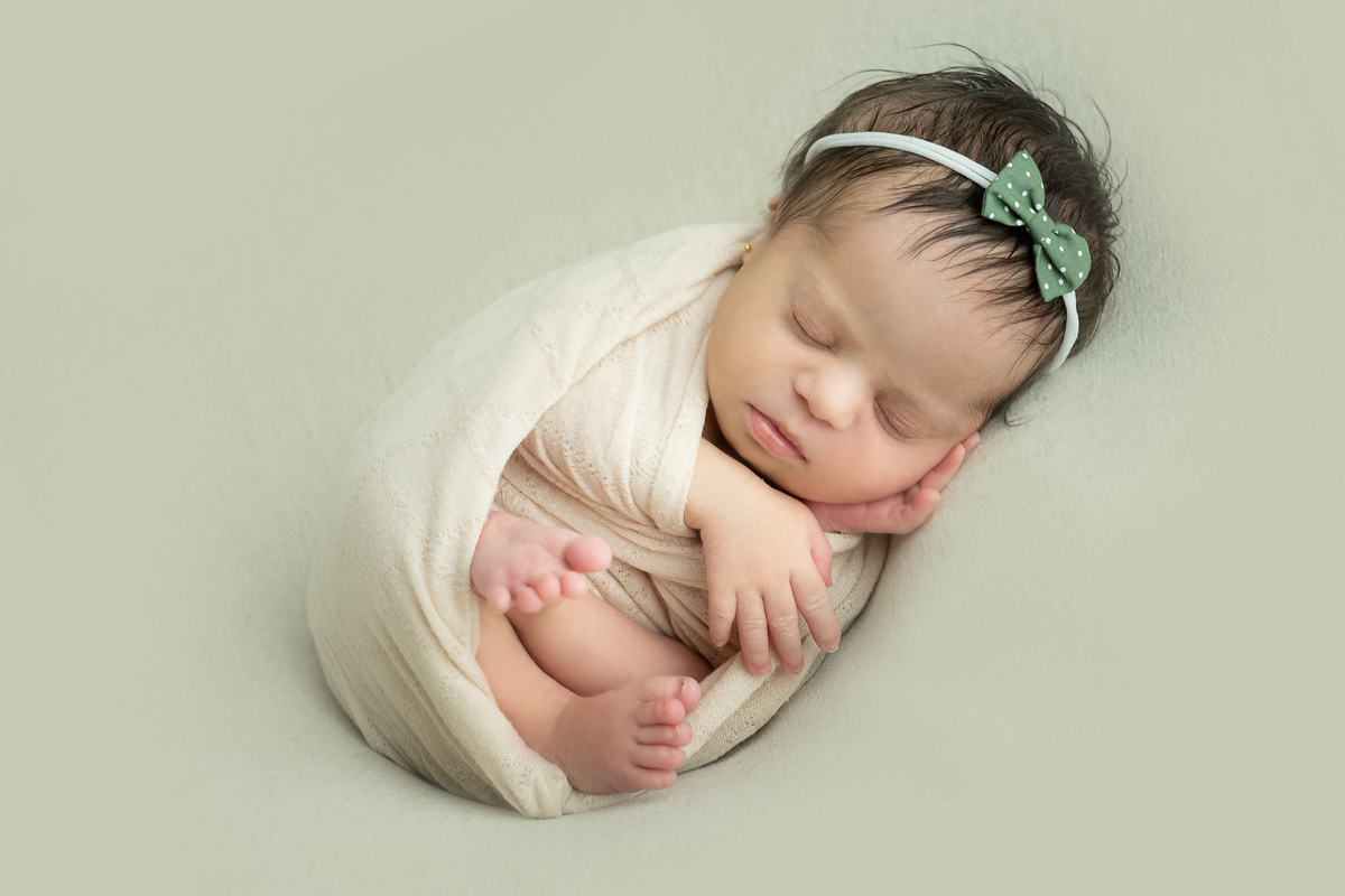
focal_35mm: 84
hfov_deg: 24.2
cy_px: 448
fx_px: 3138
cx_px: 672
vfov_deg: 16.3
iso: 1250
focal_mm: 56
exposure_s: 1/100
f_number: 4
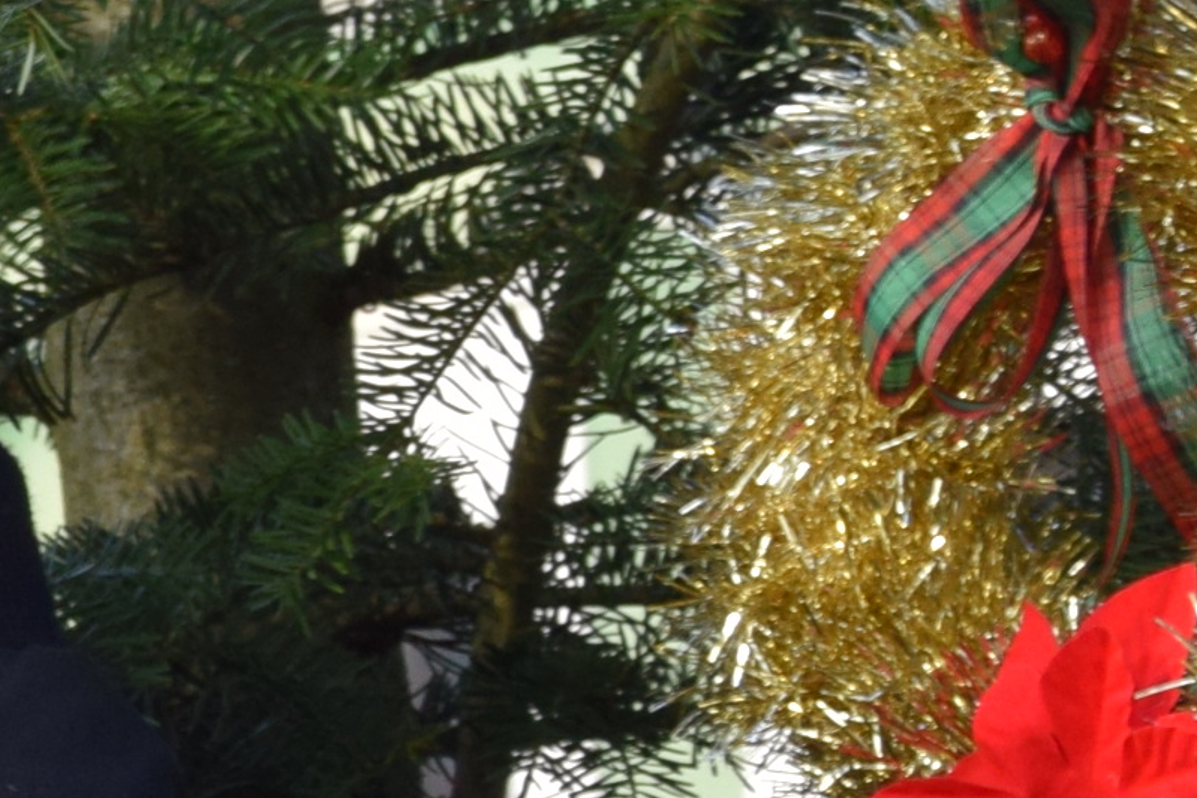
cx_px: -1693
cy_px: 909
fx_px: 12630
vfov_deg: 3.6
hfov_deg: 5.3
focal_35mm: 380
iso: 400
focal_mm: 45
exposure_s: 1/200
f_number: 8
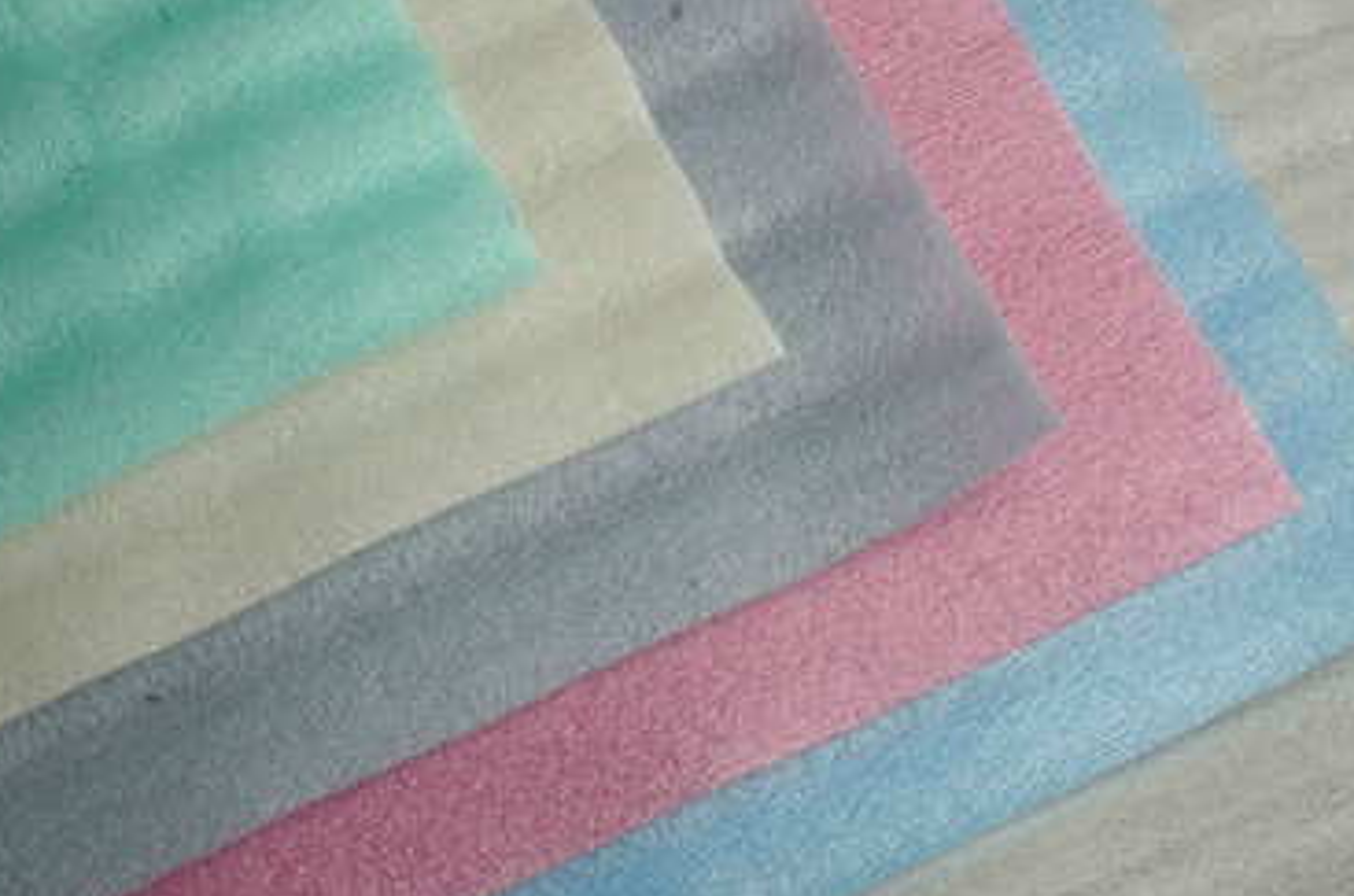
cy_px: 516
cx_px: 808
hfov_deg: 22.6
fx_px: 3378
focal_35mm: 90
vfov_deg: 15.1
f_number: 20
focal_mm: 44
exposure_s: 1/100
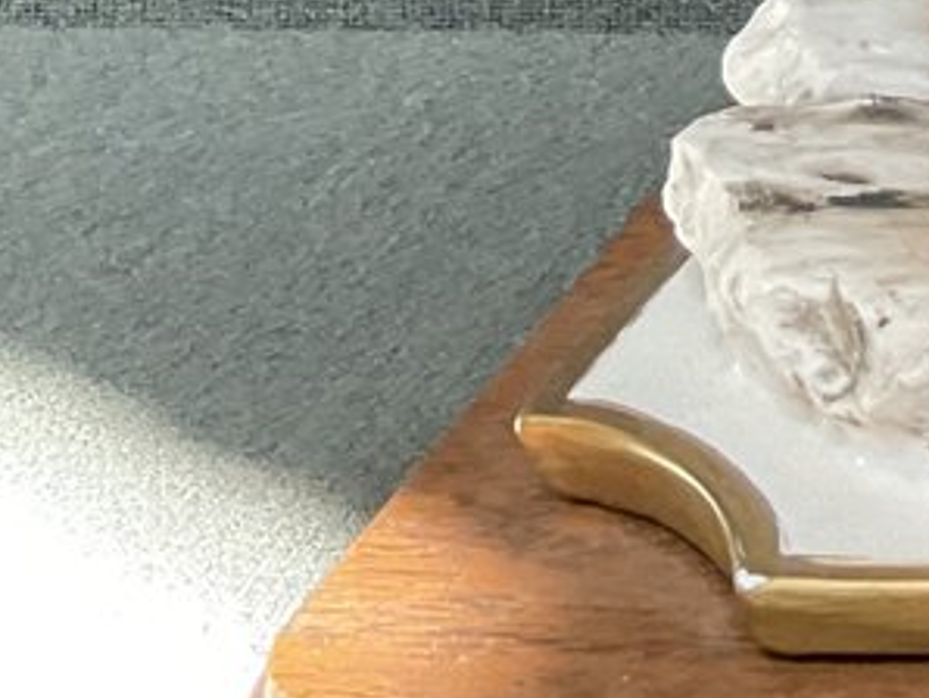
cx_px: 2333
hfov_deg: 11.0
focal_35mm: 147
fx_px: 3948
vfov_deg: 9.8
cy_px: -298
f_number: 1.8
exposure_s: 1/50
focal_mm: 3
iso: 80
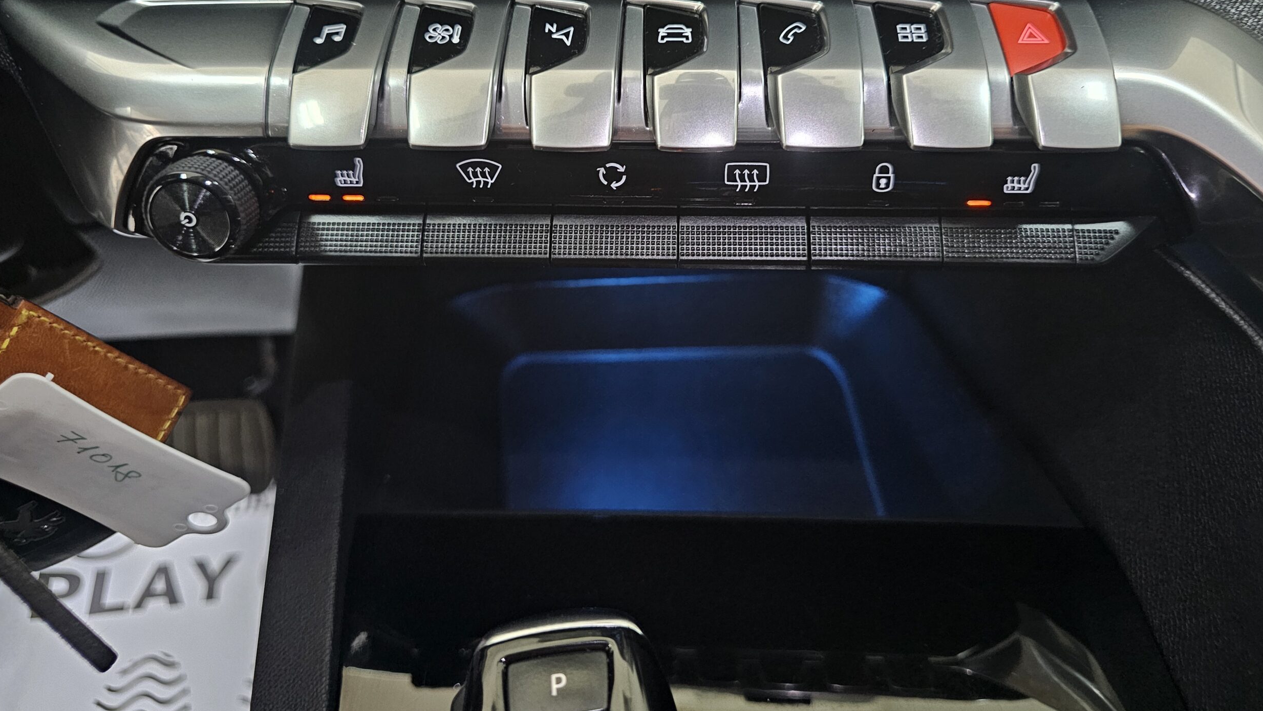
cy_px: 233
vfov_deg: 43.7
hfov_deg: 71.9
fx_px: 871
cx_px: 652
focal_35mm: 26
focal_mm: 6.3
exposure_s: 1/26.4
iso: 1000
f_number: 1.7
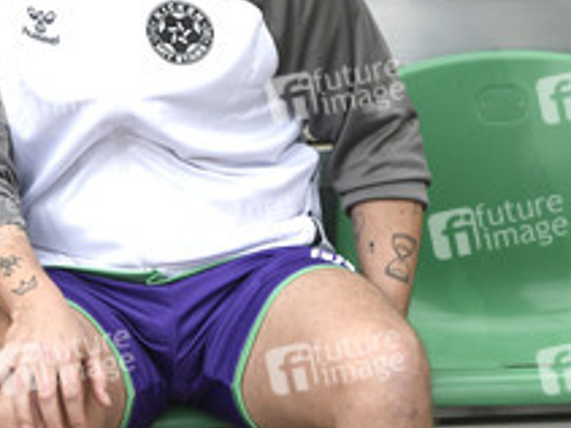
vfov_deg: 5.8
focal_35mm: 257
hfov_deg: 7.7
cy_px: 24
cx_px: -7
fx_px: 4237
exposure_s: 1/2500
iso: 1250
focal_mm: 125
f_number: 4.5
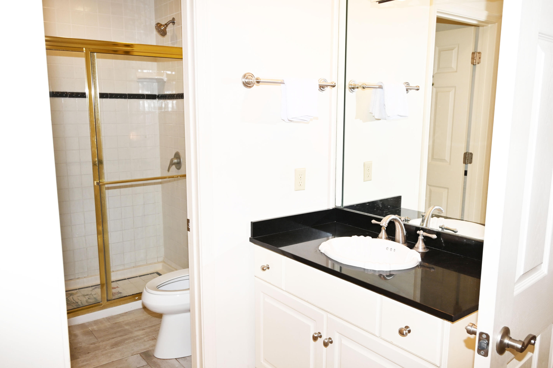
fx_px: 461
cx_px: 276
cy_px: 184
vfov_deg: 43.6
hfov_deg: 62.0
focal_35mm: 30
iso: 280
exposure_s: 1/60
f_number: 5.6
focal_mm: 20
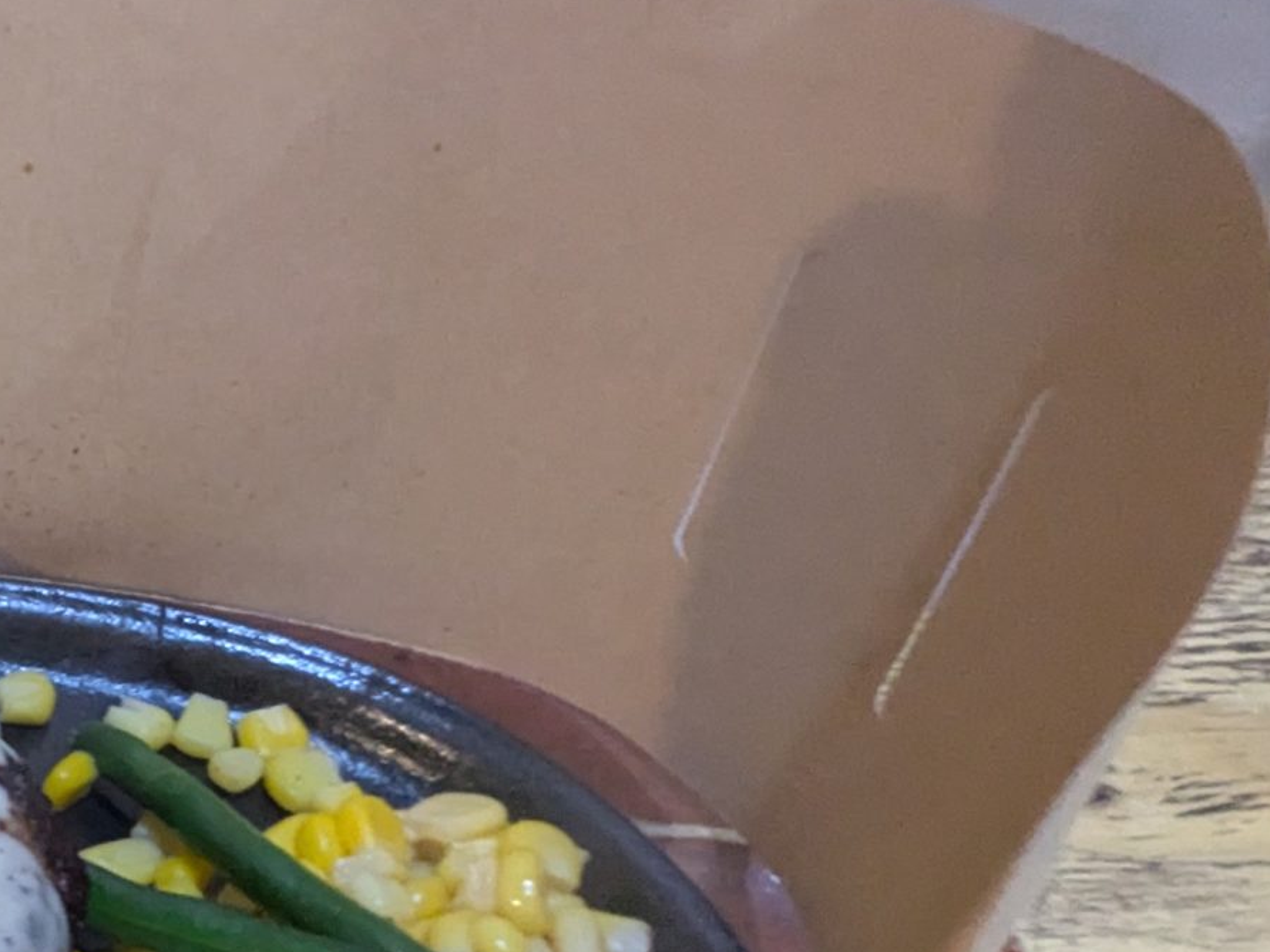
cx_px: -402
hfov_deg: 31.3
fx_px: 1688
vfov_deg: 29.8
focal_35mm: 46
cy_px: 906
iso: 678
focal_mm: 2.35
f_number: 2.2
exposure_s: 1/25
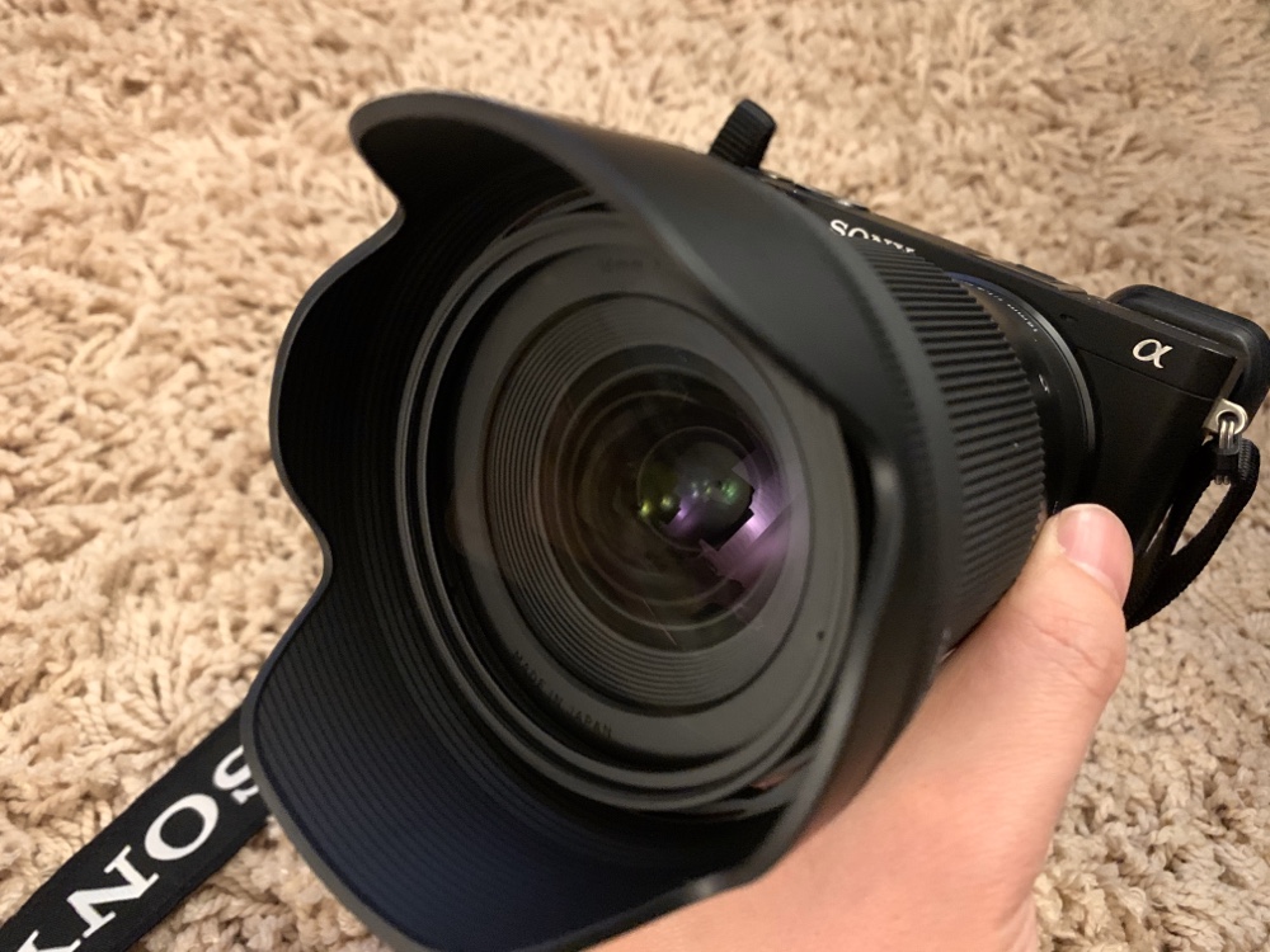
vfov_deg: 53.1
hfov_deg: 67.3
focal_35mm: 26
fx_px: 954
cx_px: 635
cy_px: 476
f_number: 1.8
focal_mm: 4.25
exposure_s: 1/22
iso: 800
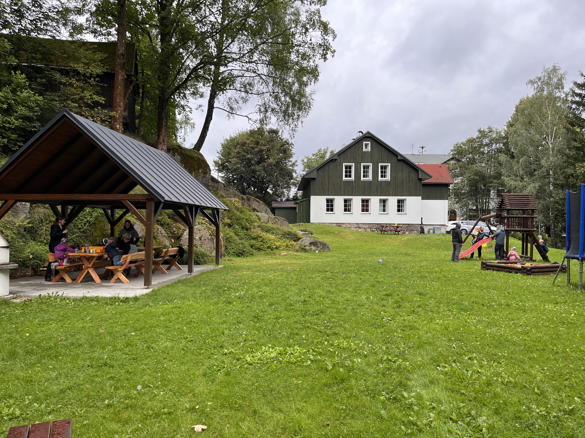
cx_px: 292
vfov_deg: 53.1
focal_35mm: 26
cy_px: 219
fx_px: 439
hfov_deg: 67.3
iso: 50
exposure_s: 1/1517
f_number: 1.6
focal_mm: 5.1
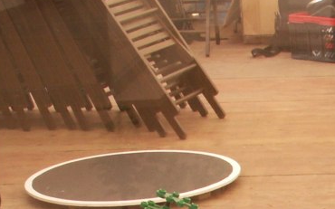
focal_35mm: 137
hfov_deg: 14.7
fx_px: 1250
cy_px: 451
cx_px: 407
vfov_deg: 8.9
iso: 64
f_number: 8
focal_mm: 5.86
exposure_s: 1/13
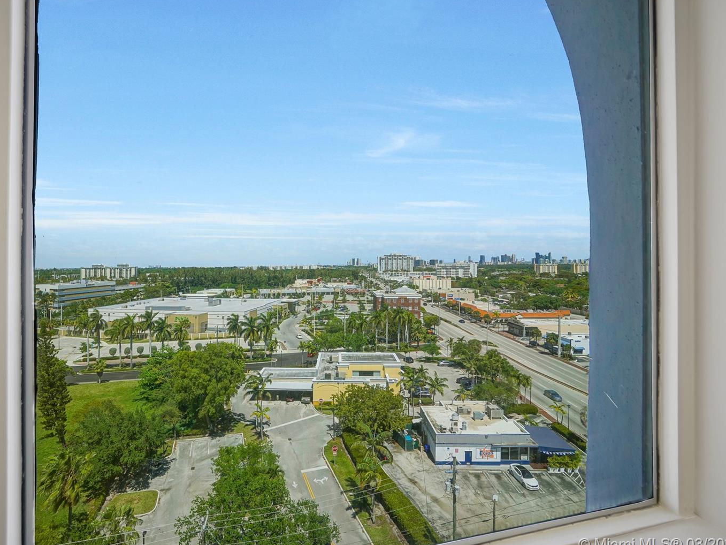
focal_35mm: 17
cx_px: 324
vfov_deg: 74.7
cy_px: 270
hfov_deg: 90.7
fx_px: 357
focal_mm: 10
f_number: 4
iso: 160
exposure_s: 1/25
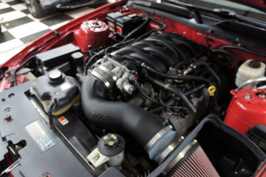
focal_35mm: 27
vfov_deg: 47.9
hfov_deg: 67.4
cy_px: 88
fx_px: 199
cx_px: 133
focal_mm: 18
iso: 1250
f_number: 3.5
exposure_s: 1/30
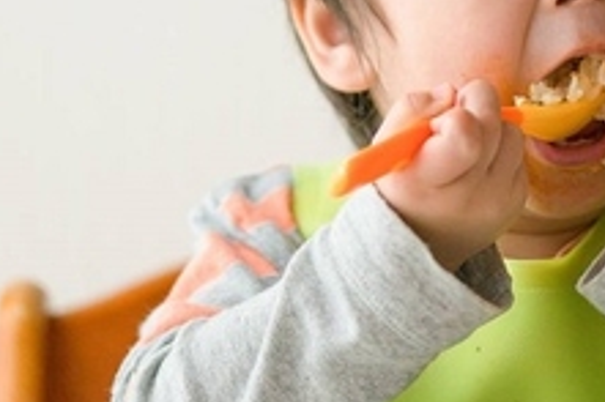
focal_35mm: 228
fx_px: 3829
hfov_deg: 9.0
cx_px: 413
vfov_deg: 6.0
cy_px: 85
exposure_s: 1/320
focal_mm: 105
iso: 250
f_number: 3
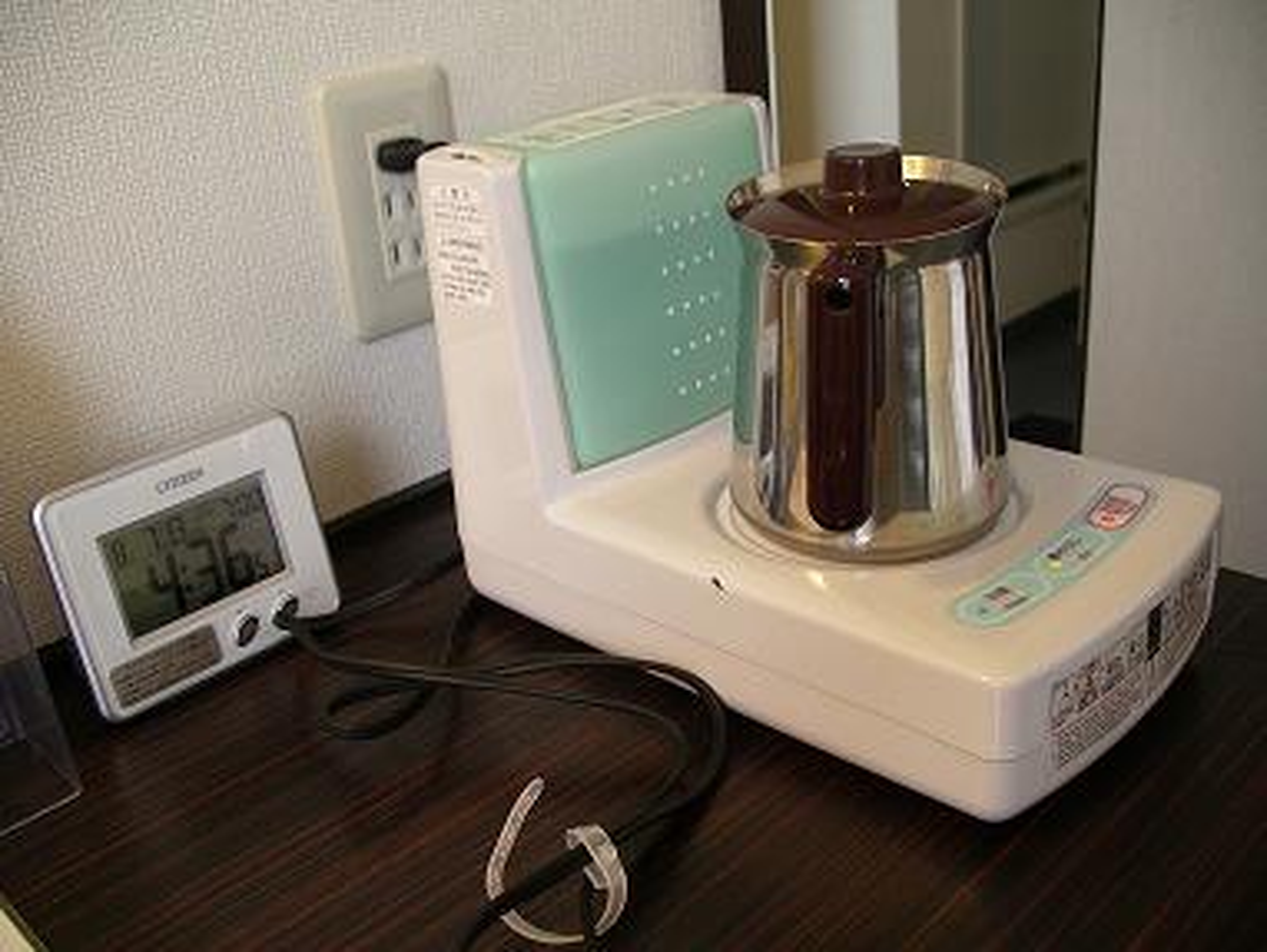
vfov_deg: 38.7
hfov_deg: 50.1
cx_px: 634
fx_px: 1355
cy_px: 476
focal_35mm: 37
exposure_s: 1/10
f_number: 2.8
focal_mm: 7.8
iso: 200
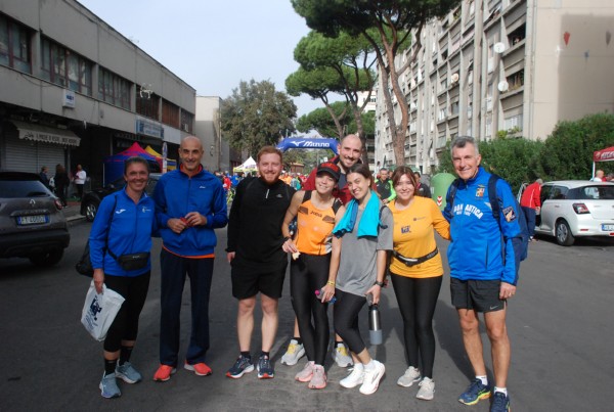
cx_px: 307
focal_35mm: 33
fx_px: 564
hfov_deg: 57.1
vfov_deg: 40.2
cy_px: 206
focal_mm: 22
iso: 1000
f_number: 6.3
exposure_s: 1/1600
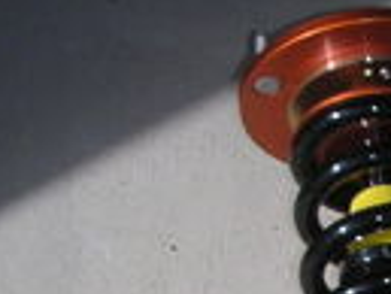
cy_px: 594
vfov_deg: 7.6
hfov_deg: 9.8
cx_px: 761
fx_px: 2126
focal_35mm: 188
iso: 50
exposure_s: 1/350
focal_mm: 6
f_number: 6.7
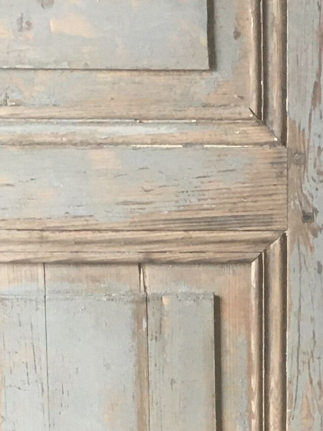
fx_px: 1717
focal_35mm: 138
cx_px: 301
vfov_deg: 13.9
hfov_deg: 10.7
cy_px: 528
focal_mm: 4.15
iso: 50
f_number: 2.2
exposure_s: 1/33
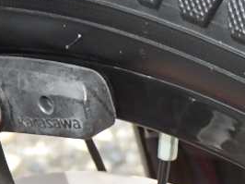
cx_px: 53
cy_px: -29
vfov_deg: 6.2
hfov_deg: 8.3
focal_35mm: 239
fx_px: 1690
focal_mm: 11.1
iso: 125
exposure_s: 1/125
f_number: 4.6
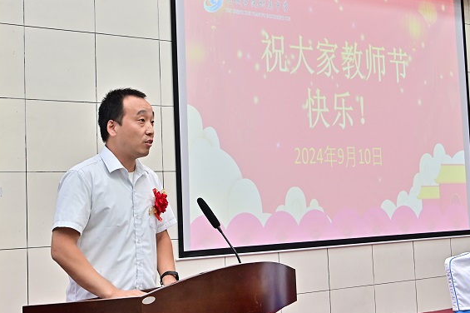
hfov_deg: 38.9
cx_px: 234
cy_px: 159
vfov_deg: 26.5
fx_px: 665
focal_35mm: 51
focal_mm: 32
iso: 640
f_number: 7.1
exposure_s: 1/80
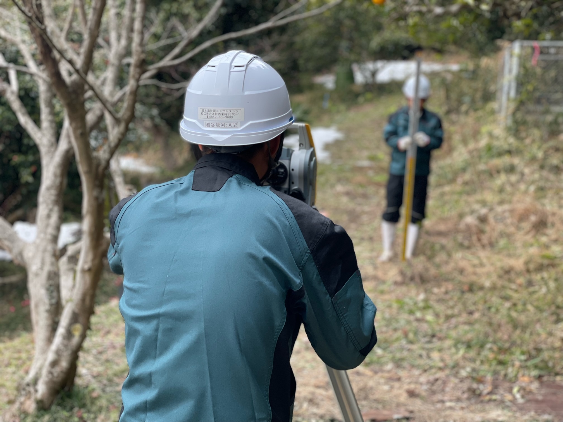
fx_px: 846
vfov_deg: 28.0
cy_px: 211
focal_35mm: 52
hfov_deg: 36.8
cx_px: 282
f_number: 2
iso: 50
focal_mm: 6
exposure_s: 1/122
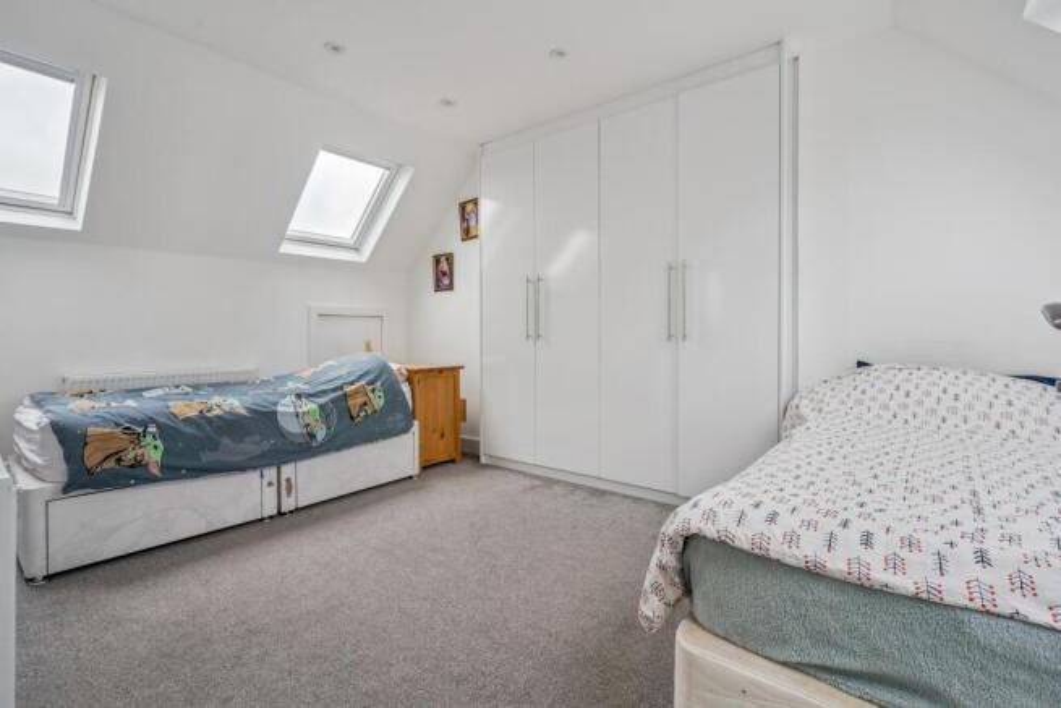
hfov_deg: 96.7
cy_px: 354
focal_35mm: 16
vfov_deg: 73.8
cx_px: 530
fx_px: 472
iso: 250
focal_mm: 16
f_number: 8
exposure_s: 1/8
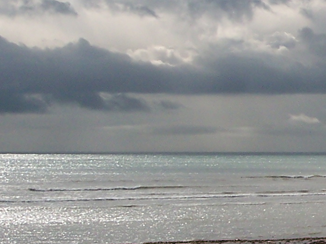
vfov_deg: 9.3
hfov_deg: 11.7
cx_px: 511
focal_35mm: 160
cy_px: 83
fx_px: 1507
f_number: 5.6
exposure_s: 1/1500
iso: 100
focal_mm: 8
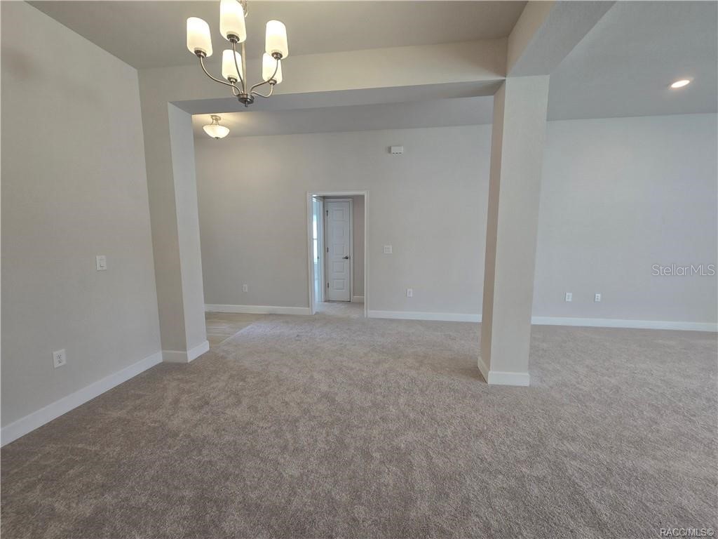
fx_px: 270
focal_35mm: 13
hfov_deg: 106.2
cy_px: 270
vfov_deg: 89.9
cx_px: 359
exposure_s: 1/60
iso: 80
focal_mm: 2.2
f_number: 2.2
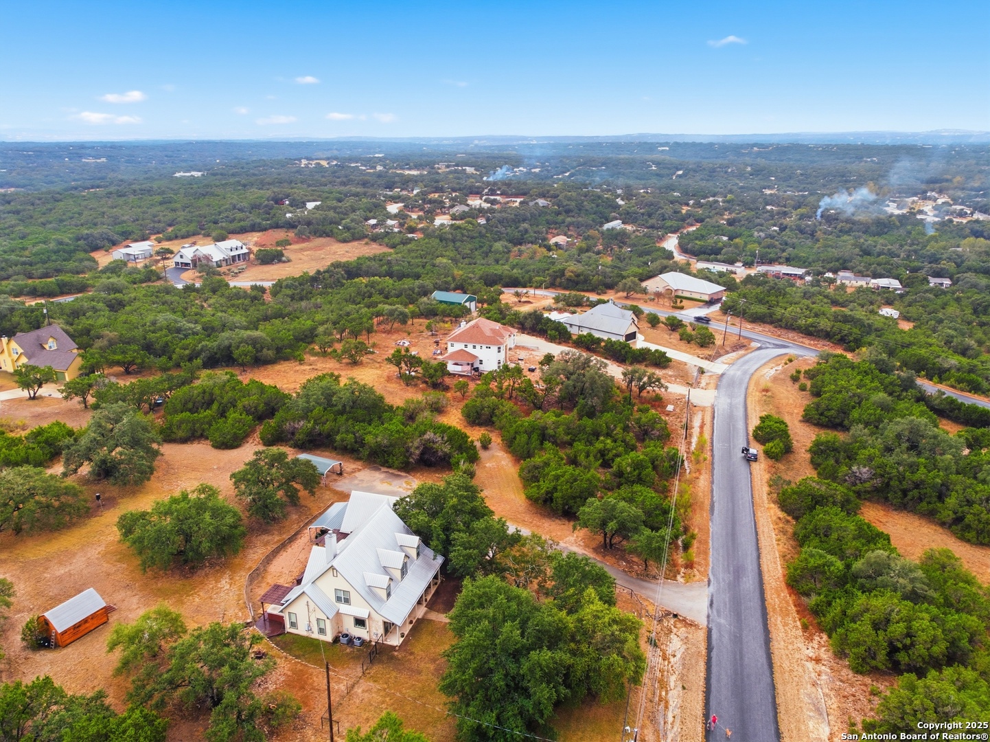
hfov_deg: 71.6
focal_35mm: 24
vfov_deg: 56.8
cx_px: 495
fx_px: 686
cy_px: 371
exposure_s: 1/251
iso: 107
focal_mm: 4.5
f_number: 2.8
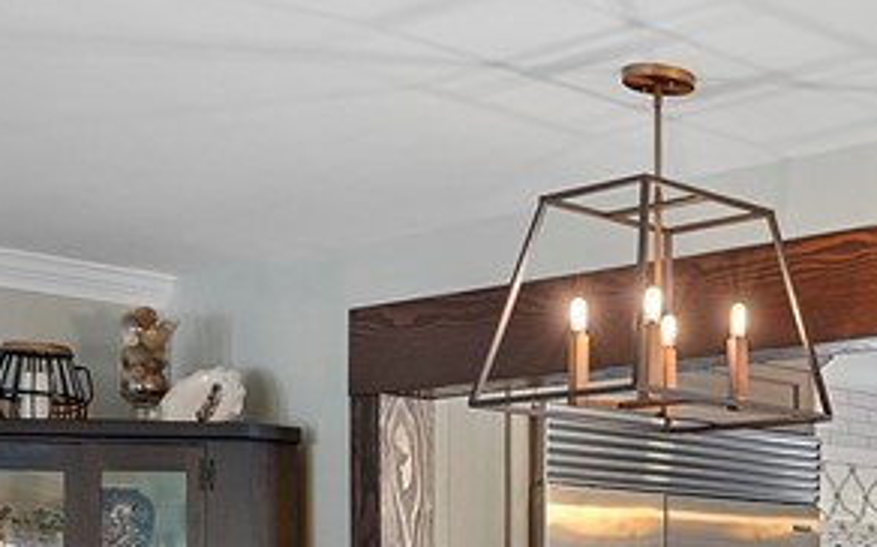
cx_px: 1182
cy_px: 628
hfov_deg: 24.4
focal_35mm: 72
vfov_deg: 17.4
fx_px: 1720
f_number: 8
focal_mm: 19
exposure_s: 1/1.25
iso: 800
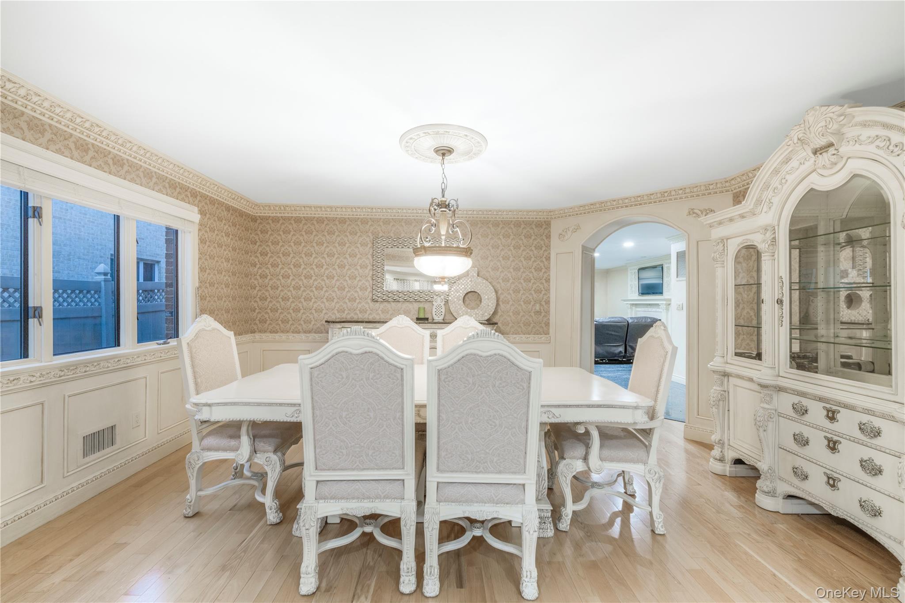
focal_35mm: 14
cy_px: 302
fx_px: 352
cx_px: 452
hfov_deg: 104.3
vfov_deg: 81.2
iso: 1000
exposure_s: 1/10
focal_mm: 14
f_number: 10
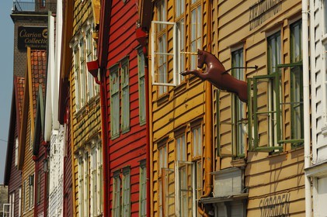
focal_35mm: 240
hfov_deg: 8.6
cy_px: 108
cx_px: 164
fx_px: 2178
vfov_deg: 5.7
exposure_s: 1/320
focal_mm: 160
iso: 100
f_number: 9.5
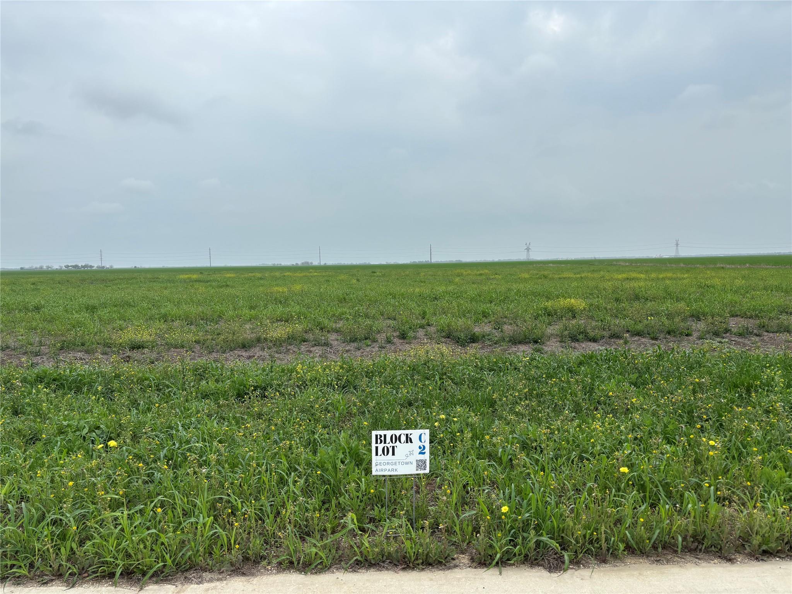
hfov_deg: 67.3
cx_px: 396
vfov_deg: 53.1
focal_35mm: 26
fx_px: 595
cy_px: 297
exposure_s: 1/2933
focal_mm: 5.96
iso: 50
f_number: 1.6
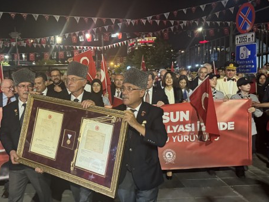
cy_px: 104
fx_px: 264
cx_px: 93
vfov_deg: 41.8
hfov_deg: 53.1
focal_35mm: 34
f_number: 1.78
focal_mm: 6.76
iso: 800
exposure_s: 1/33
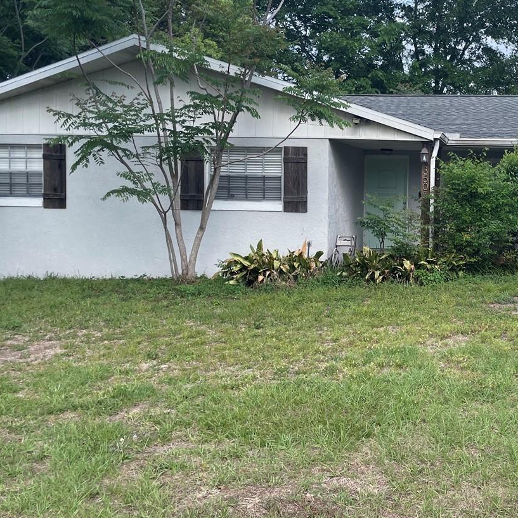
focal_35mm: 45
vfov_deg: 37.5
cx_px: 423
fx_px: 762
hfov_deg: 36.1
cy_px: 217
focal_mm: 4.2
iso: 32
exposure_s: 1/1208
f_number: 1.6
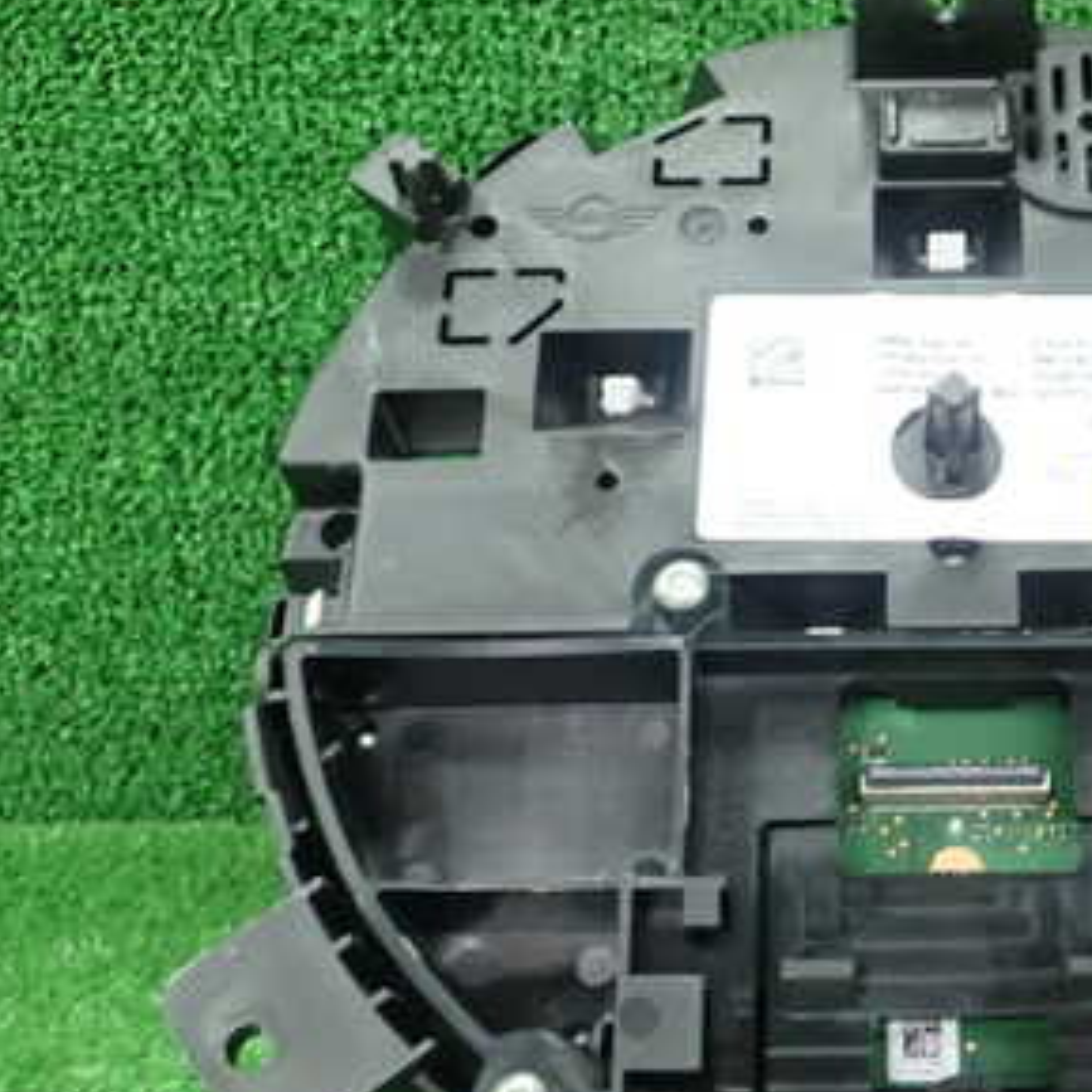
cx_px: 911
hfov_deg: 30.2
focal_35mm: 55
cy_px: 639
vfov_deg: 31.0
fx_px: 1963
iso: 500
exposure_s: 1/125
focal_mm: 5.5
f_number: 2.3
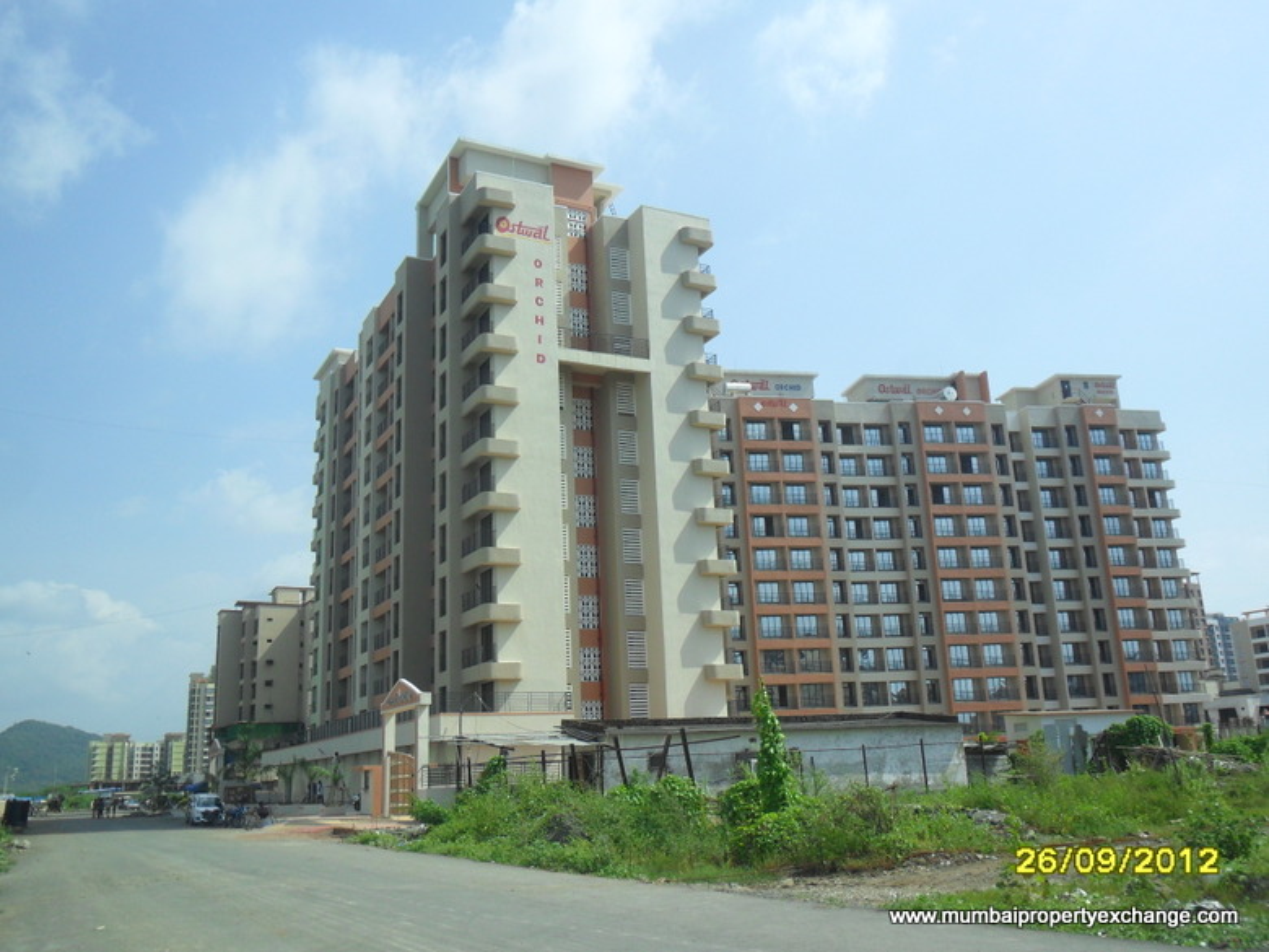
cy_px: 476
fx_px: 1173
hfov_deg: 56.8
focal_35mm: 32
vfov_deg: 44.2
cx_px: 634
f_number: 9.4
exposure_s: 1/180
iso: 100
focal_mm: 5.7
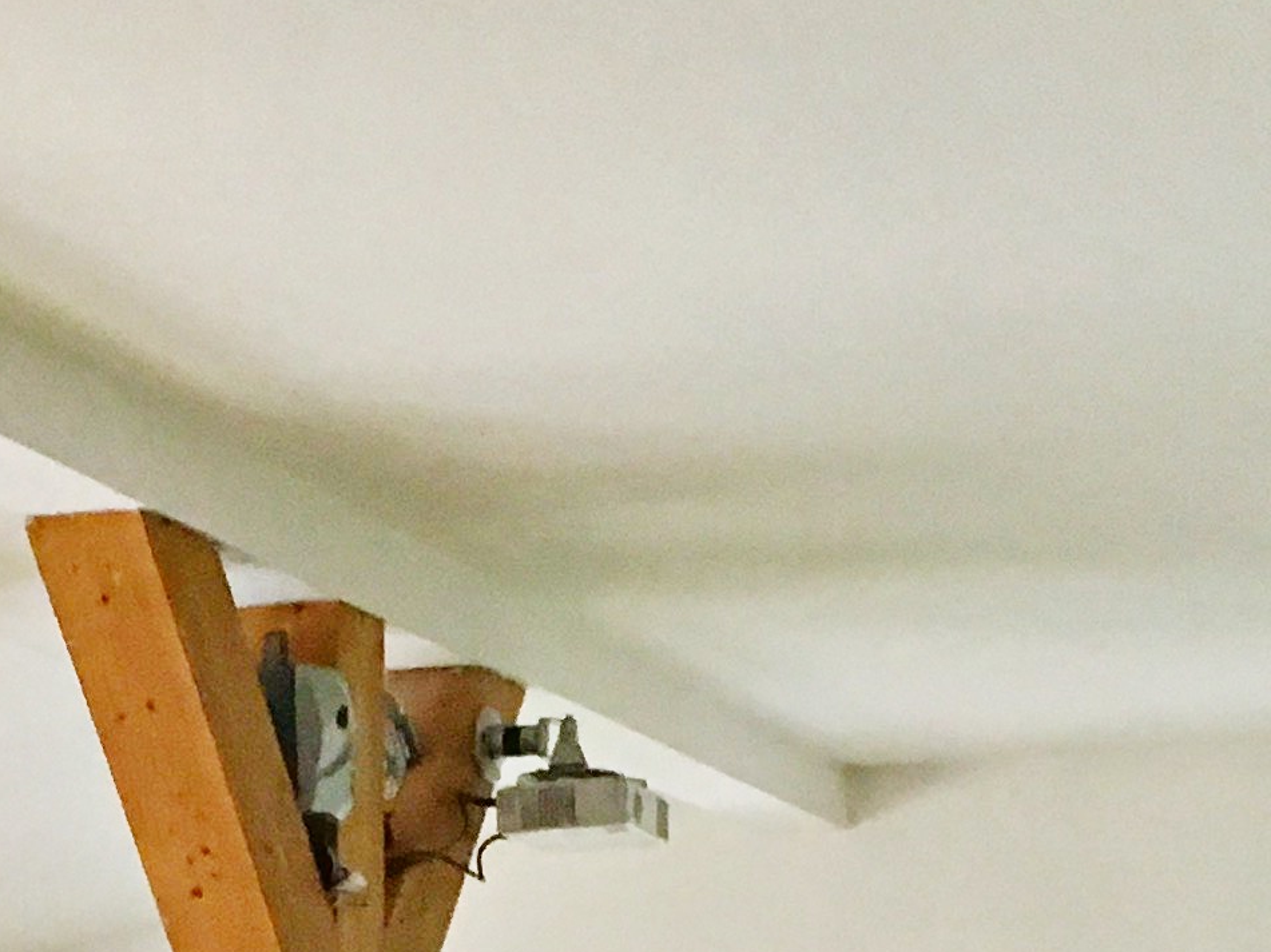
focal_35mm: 123
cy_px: 1685
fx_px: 4516
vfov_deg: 11.3
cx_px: 95
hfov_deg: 15.8
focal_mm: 4.15
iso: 125
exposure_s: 1/33
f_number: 2.2
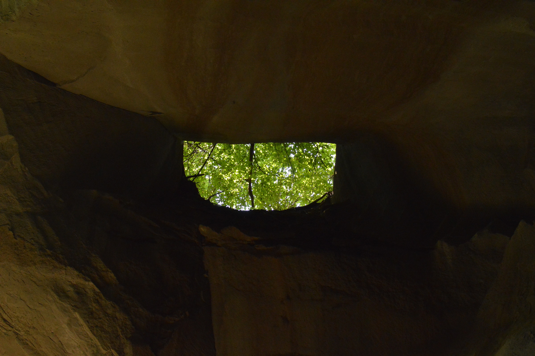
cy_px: 178
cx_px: 268
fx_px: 779
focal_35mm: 52
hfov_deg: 37.9
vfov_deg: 25.7
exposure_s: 1/160
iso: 3200
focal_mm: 35
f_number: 6.3
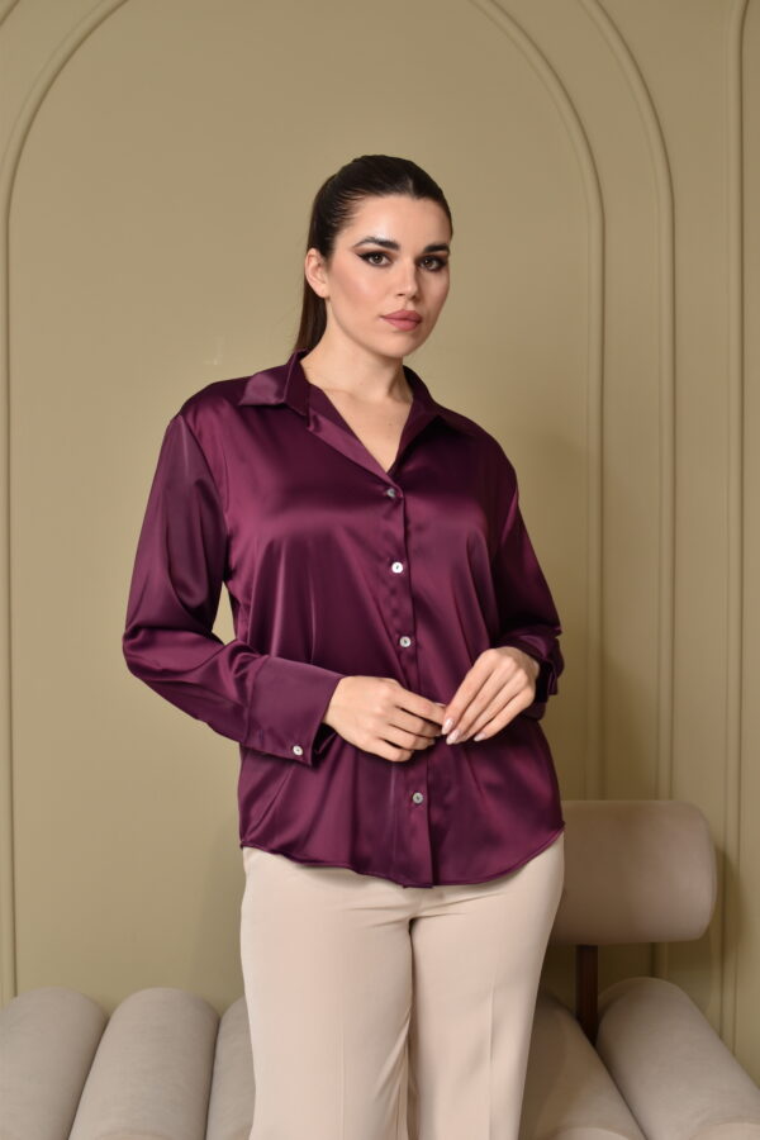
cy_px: 570
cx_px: 380
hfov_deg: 25.8
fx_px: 1662
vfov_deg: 37.9
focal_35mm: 52
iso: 100
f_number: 4
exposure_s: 1/200
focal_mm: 35
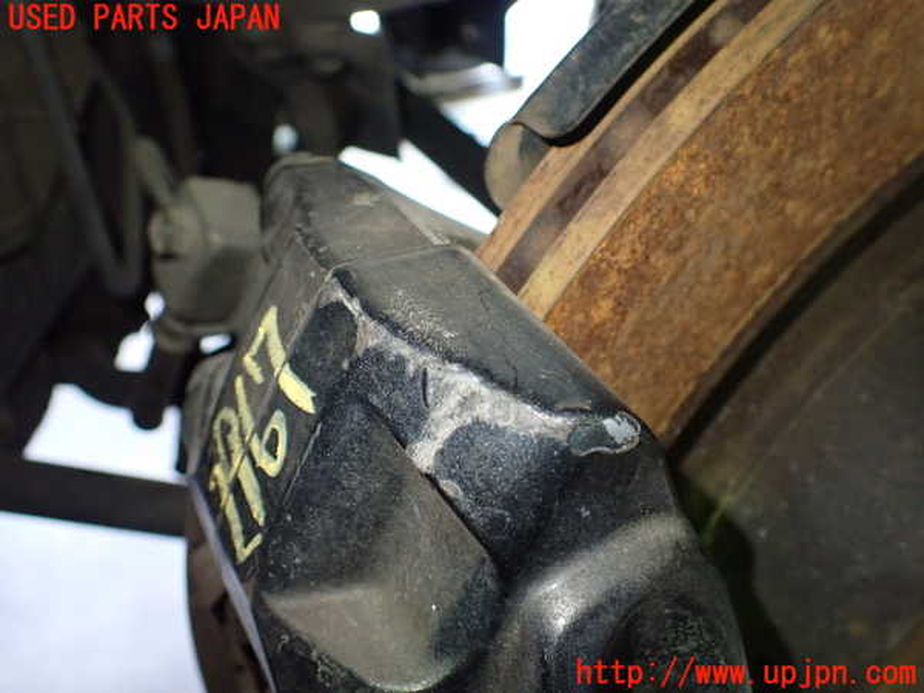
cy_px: 346
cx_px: 462
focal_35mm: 30
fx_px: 801
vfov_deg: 46.8
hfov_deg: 60.0
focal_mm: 5.4
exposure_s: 1/100
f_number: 2.3
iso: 800
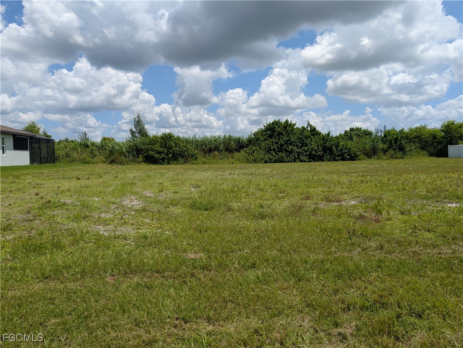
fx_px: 321
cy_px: 174
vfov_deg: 56.9
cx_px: 232
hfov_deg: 71.5
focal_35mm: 24
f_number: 1.68
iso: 22
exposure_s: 1/1689
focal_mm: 6.9
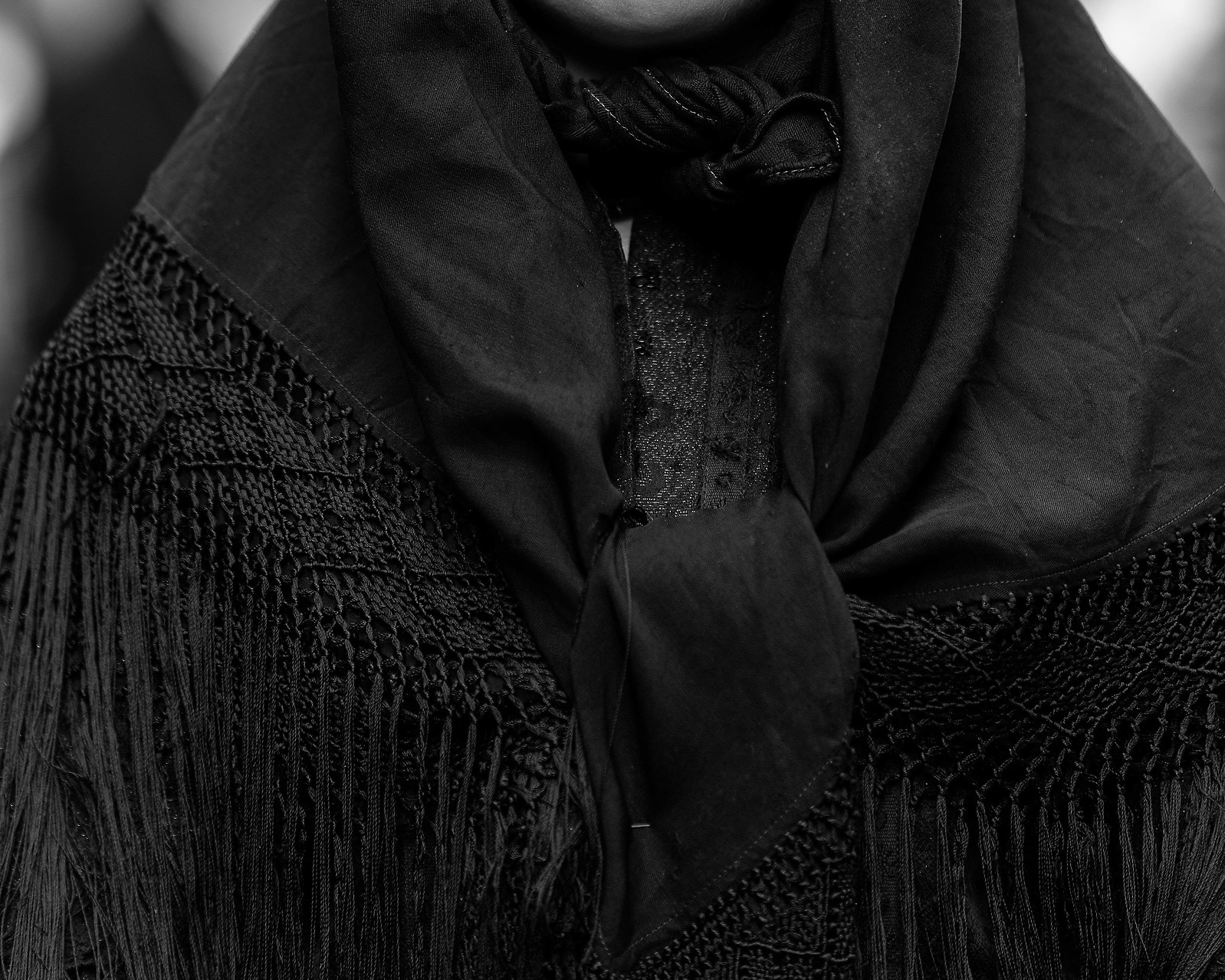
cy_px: 166
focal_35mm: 282
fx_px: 10223
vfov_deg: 5.5
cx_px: 613
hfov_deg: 6.9
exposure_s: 1/320
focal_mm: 200
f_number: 3.5
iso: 200
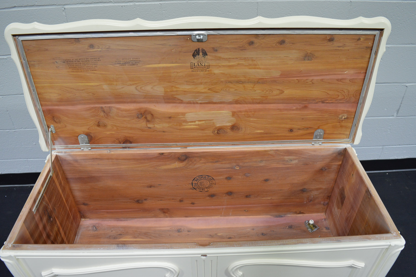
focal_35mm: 27
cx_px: 208
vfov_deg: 47.8
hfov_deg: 67.4
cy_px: 138
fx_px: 312
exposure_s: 1/60
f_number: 5
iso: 800
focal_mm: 18
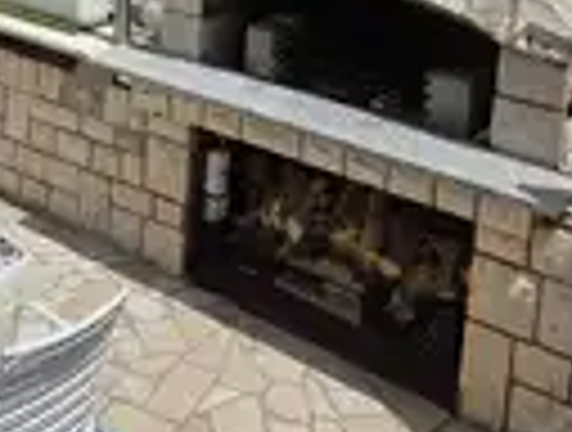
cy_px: -99
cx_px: 5
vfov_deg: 21.0
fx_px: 1077
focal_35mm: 65
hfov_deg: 28.0
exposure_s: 1/7891
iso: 64
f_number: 1.8
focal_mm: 5.4
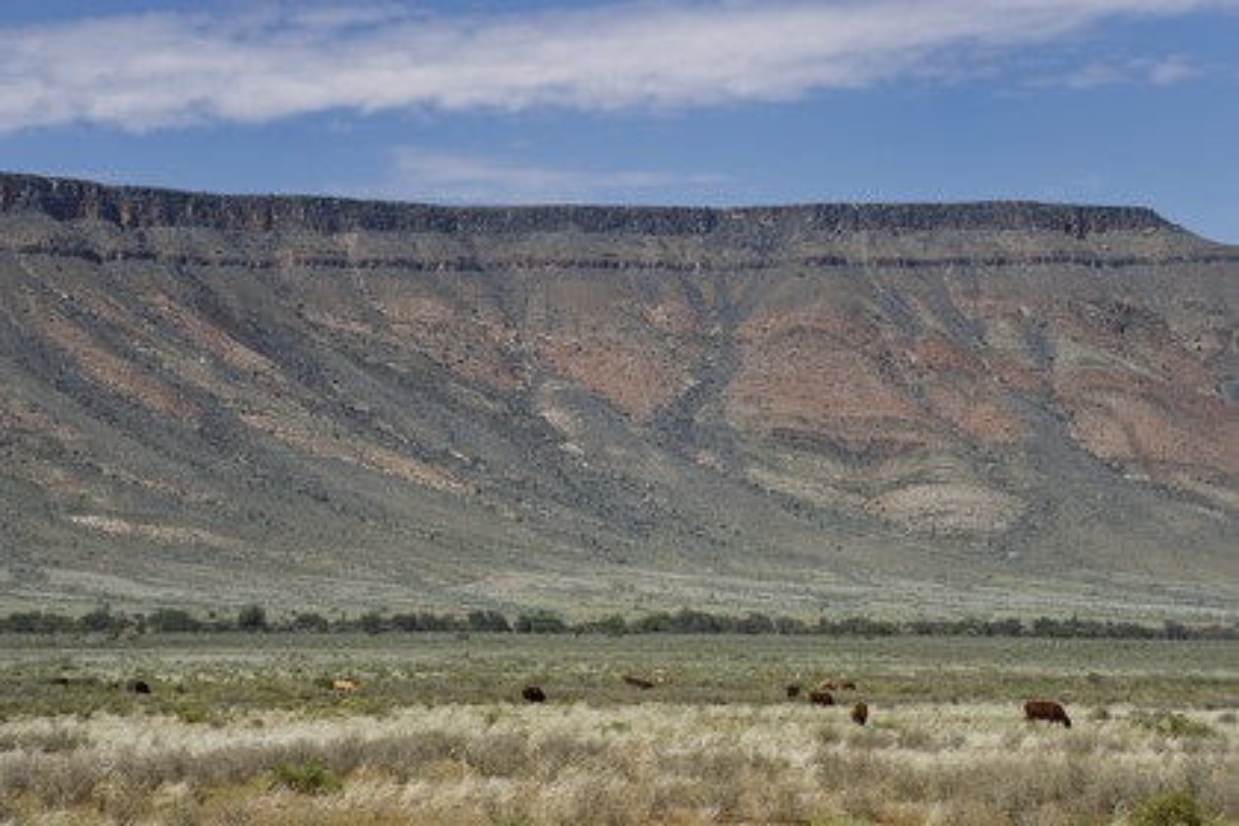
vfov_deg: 12.5
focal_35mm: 110
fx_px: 3786
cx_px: 620
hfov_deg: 18.6
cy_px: 413
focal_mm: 110
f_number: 7.1
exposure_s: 1/3200
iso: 400
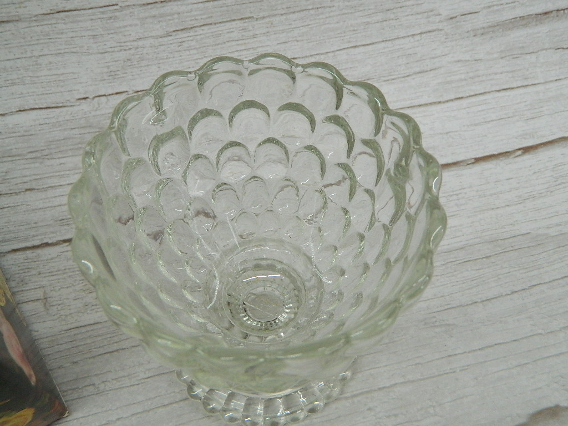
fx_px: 574
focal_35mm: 35
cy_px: 213
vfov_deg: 40.7
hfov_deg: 52.6
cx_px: 284
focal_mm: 6.2
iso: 360
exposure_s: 1/320
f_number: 3.3
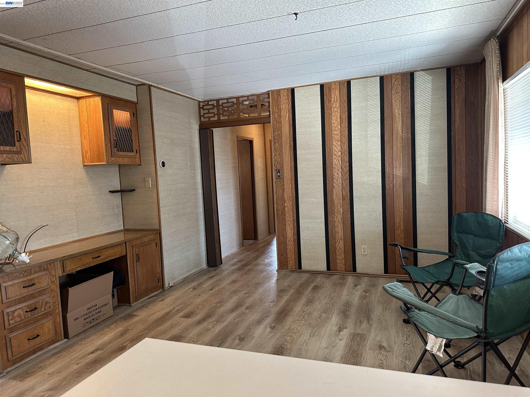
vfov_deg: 56.8
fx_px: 367
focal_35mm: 24
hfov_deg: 71.6
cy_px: 198
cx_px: 265
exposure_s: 1/60
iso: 250
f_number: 1.78
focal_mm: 6.86
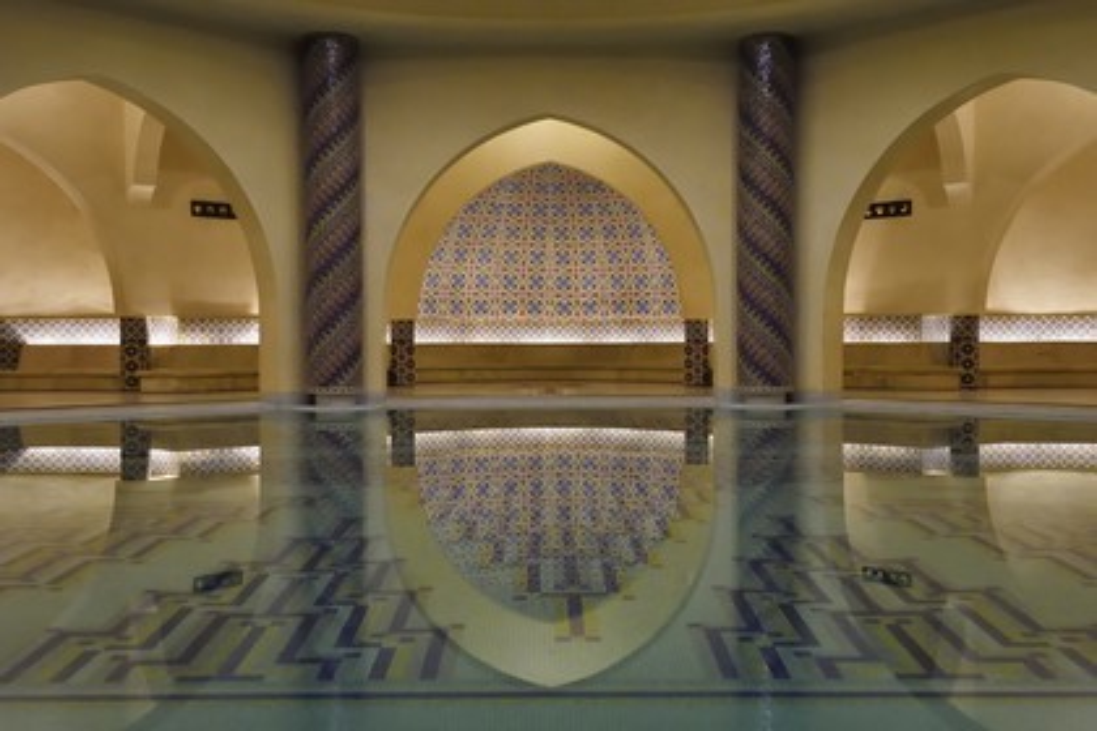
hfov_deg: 46.4
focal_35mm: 42
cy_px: 366
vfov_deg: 31.9
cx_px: 548
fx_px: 1280
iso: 3200
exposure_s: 1/15
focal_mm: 42
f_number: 6.3
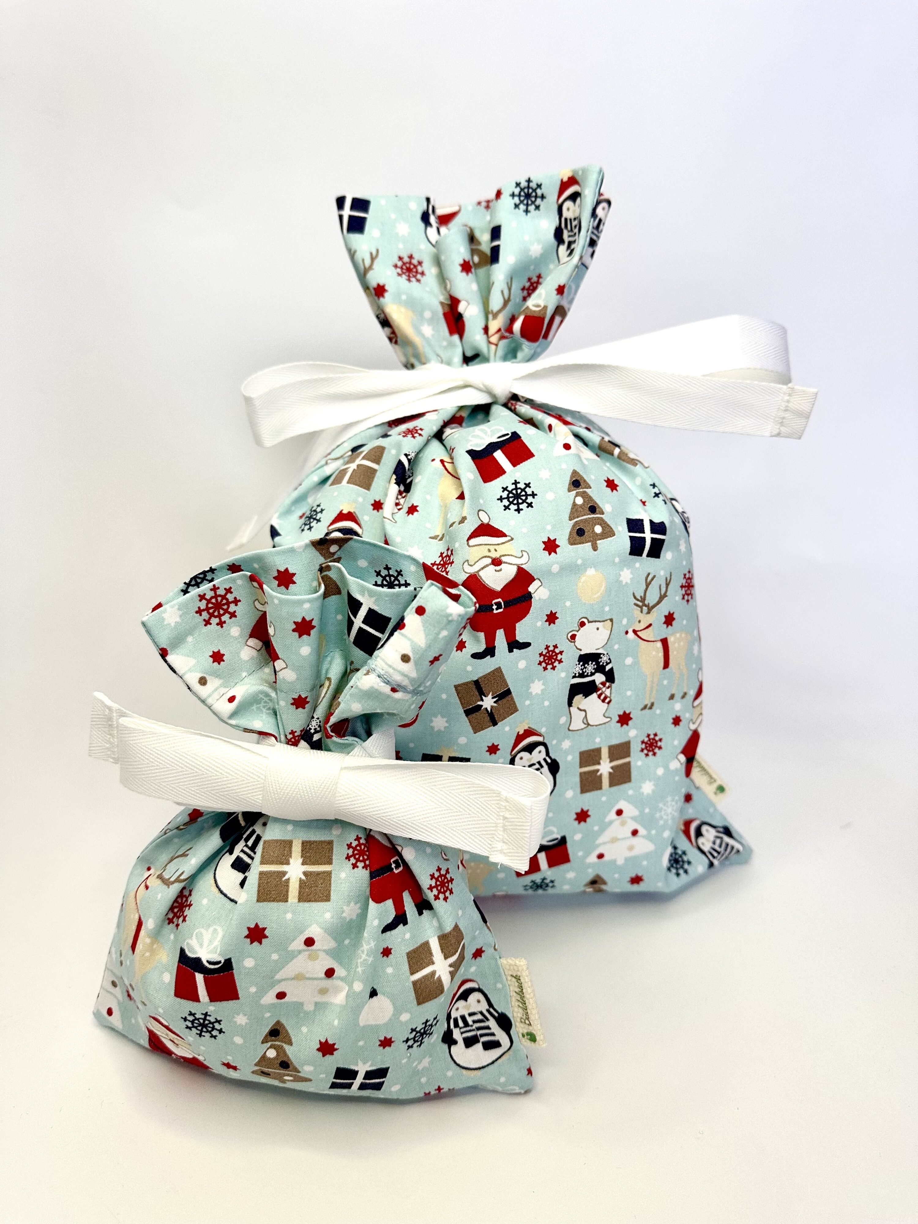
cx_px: 459
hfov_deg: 56.8
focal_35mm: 24
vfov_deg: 71.6
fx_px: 849
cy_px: 612
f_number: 1.78
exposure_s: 1/121
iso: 200
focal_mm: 6.86
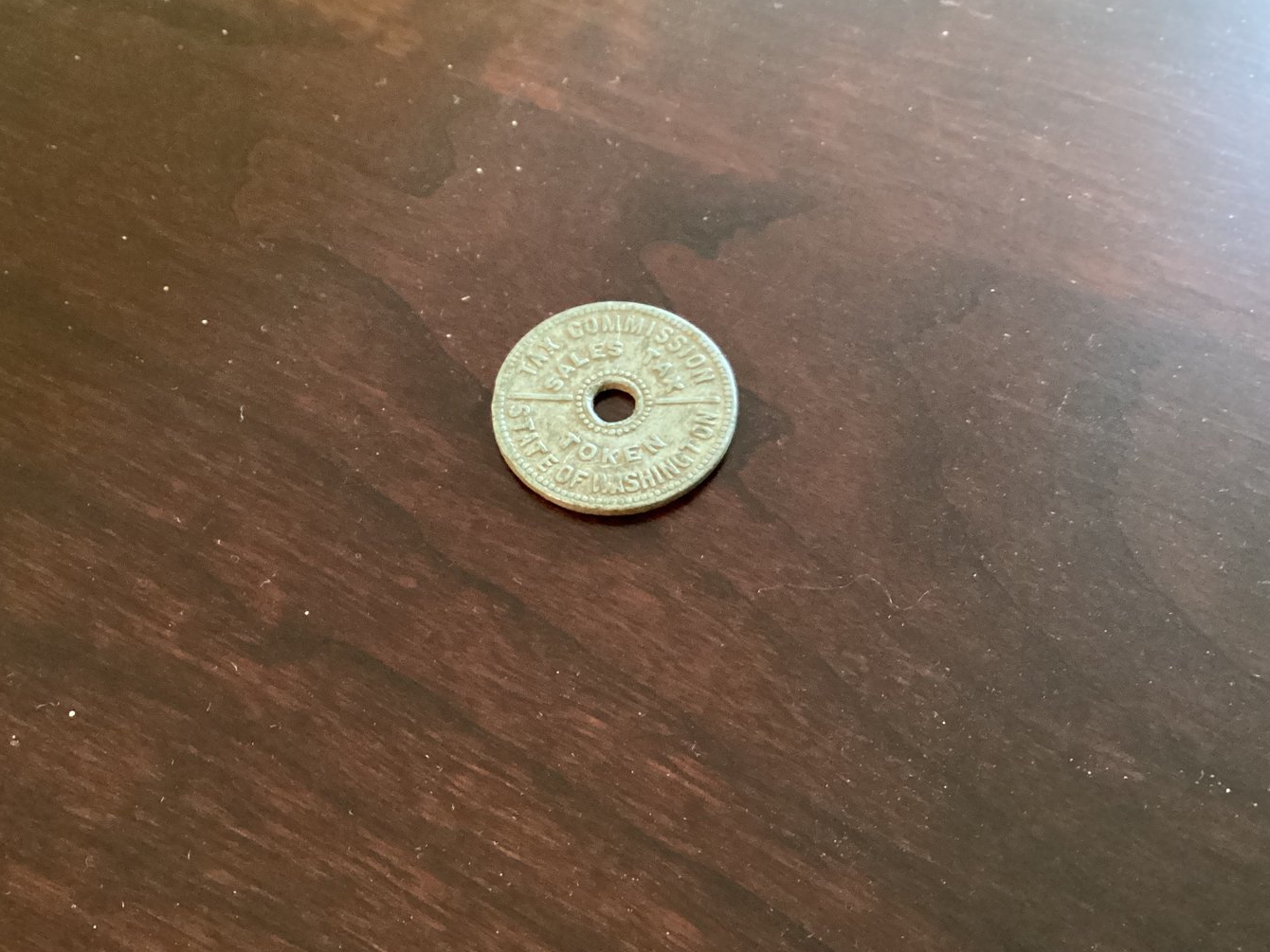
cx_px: 579
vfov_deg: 40.7
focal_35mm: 35
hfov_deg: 52.6
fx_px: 1284
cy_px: 438
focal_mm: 3.3
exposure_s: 1/30
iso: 640
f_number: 2.4
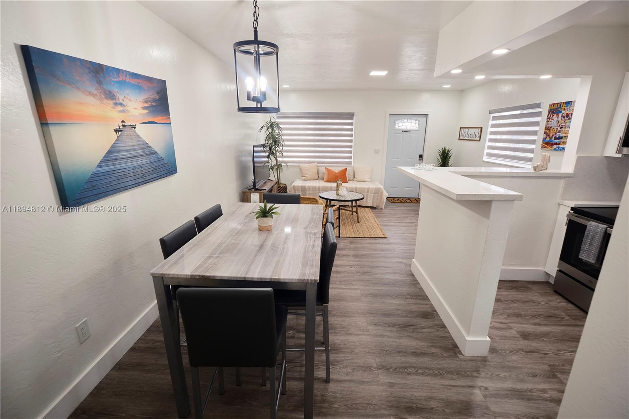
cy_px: 210
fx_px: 262
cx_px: 314
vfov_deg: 77.3
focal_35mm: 15
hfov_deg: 100.4
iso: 800
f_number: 4
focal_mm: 10
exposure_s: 1/125
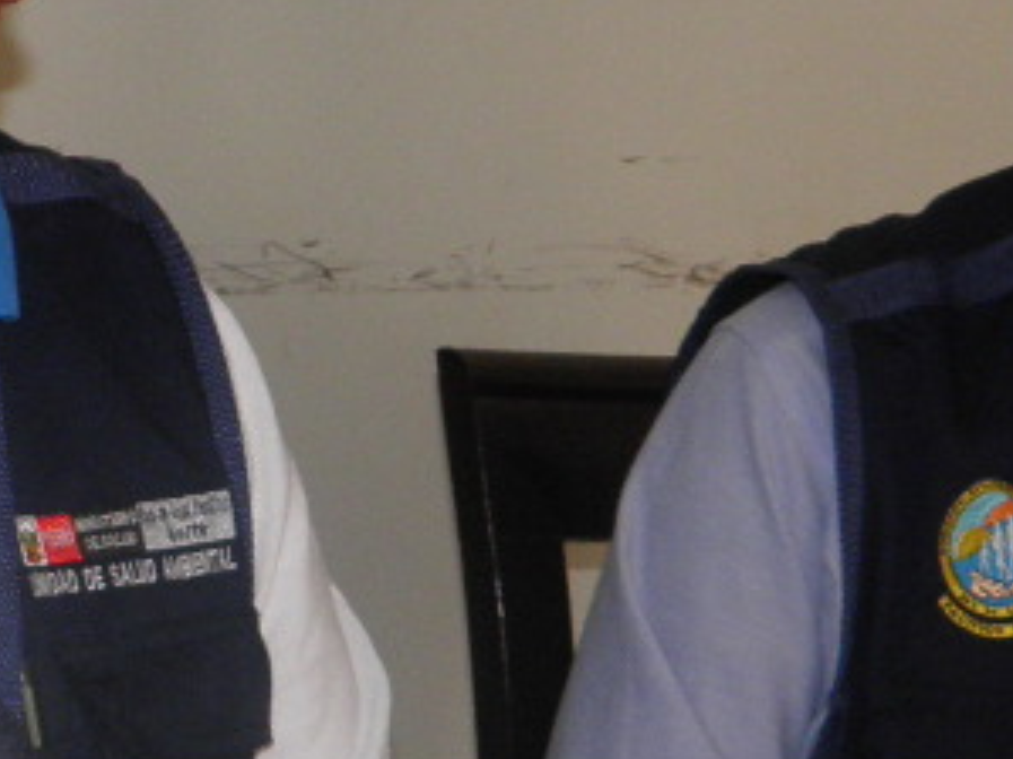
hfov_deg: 16.2
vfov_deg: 12.3
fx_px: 3510
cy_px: 481
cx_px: 71
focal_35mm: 120
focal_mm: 4.9
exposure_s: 1/30
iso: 100
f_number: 2.8
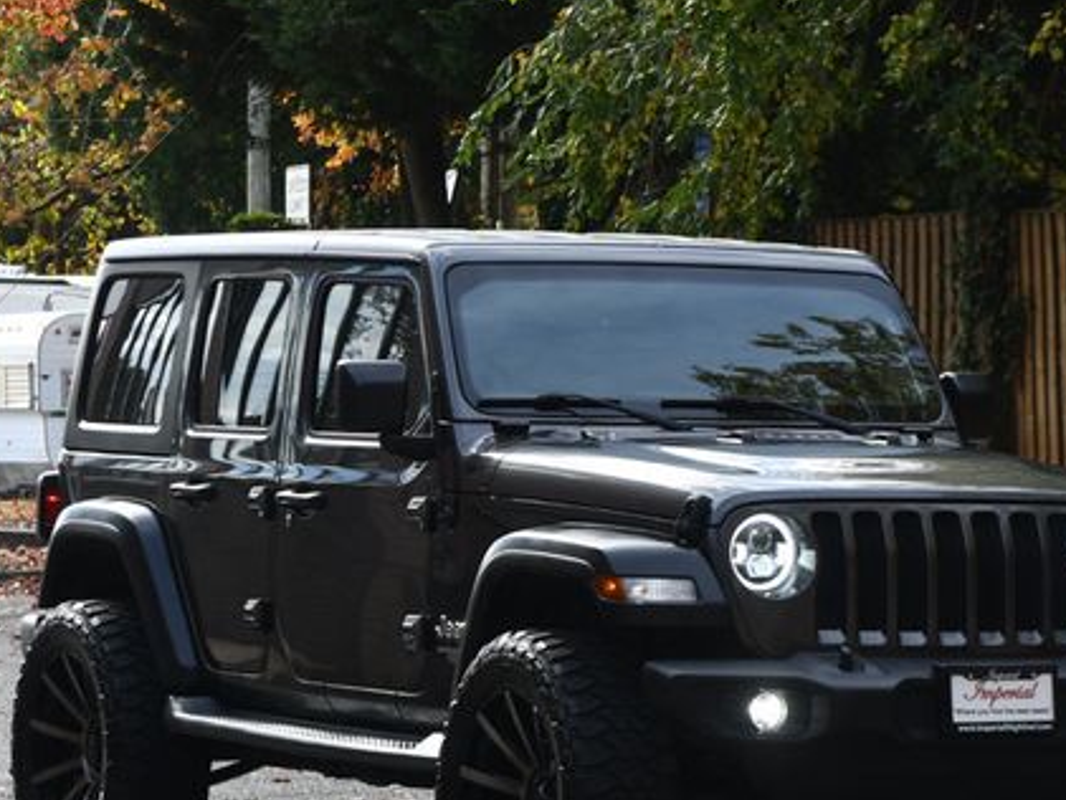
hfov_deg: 9.5
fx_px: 6407
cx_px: 656
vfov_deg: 7.1
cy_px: 473
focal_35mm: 208
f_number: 7.1
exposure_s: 1/250
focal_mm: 95
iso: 200
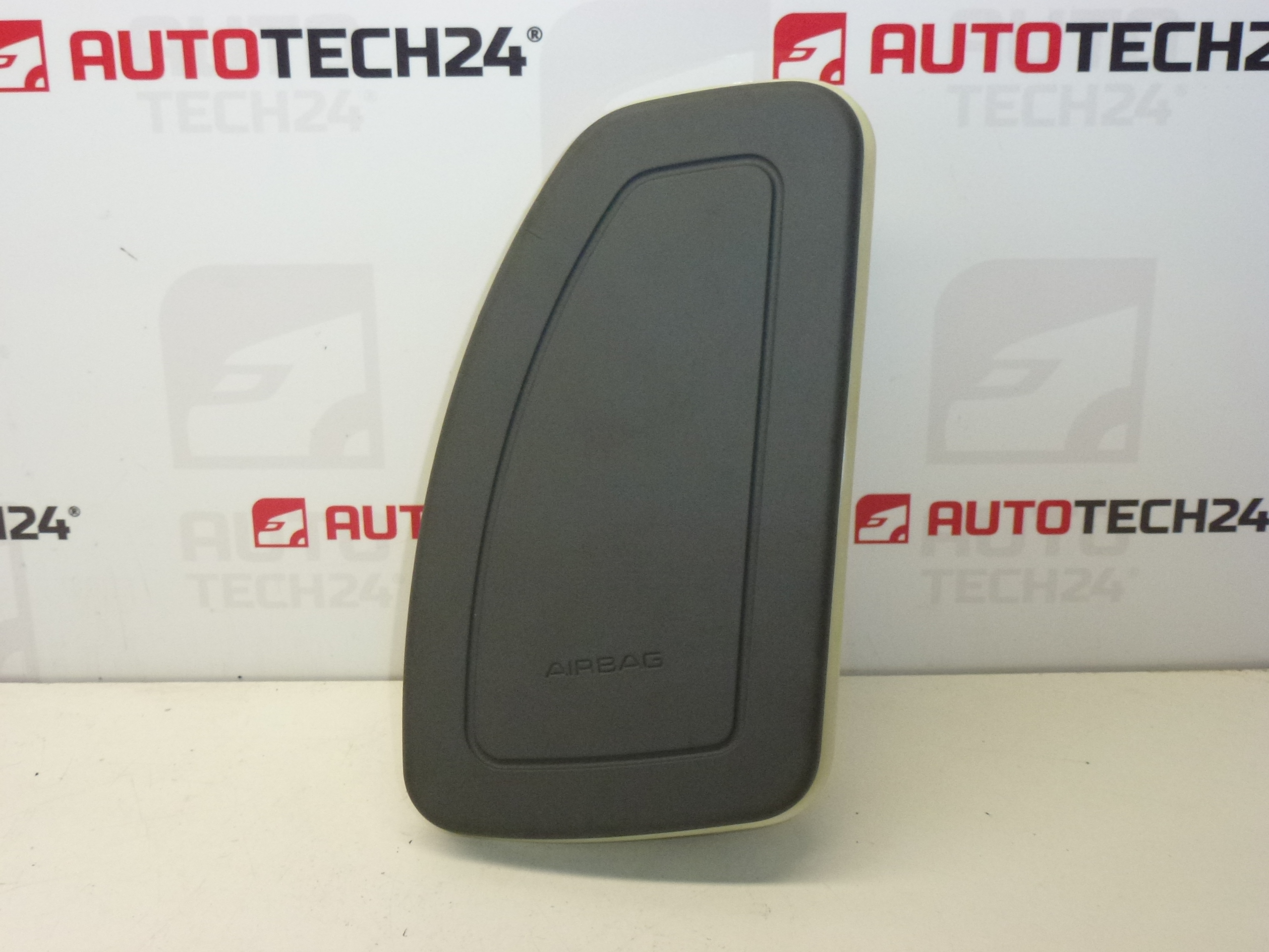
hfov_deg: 38.9
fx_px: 1796
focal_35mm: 49
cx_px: 634
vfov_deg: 29.7
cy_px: 476
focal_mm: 8.7
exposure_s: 1/160
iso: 400
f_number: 4.1
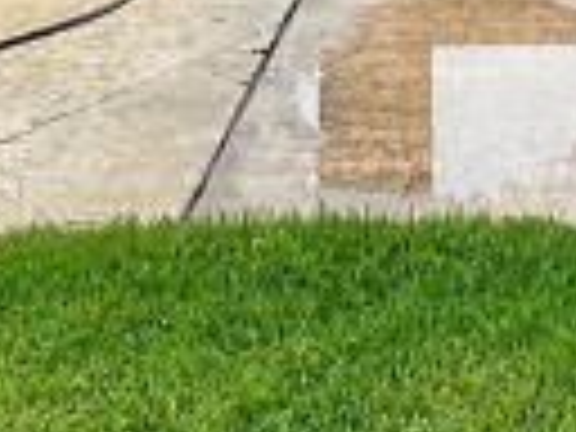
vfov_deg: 11.9
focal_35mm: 104
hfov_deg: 17.3
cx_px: 824
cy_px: -558
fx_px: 1731
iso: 32
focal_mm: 1.57
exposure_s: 1/399
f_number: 1.8
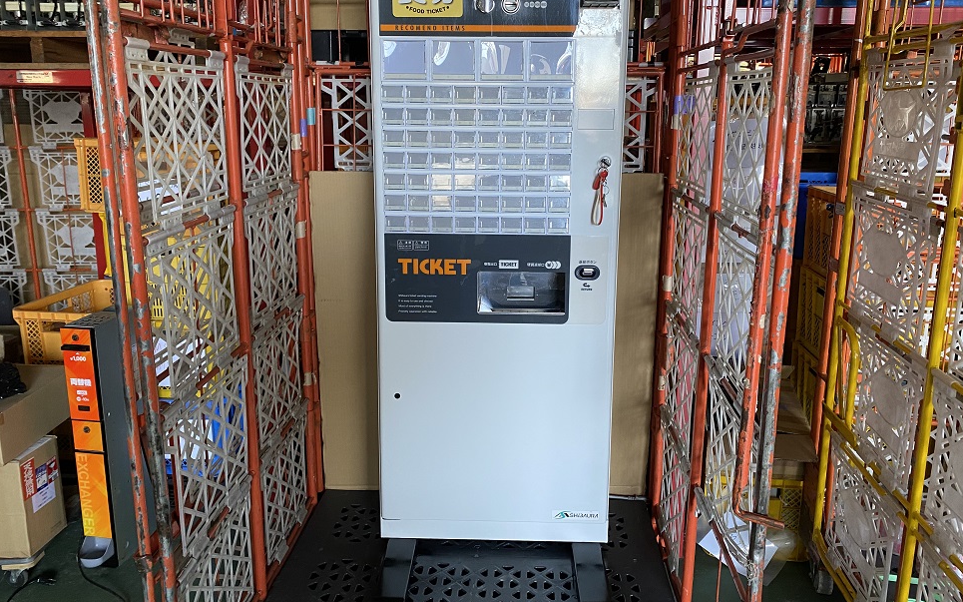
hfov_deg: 66.5
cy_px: 266
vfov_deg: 44.5
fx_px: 735
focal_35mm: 28
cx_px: 485
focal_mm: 4.25
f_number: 1.8
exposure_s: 1/63
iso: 125
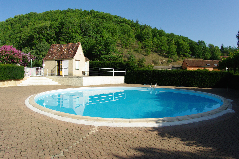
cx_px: 120
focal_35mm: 26
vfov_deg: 50.3
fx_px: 169
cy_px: 80
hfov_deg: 70.5
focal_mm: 17
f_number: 8
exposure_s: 1/1500
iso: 800
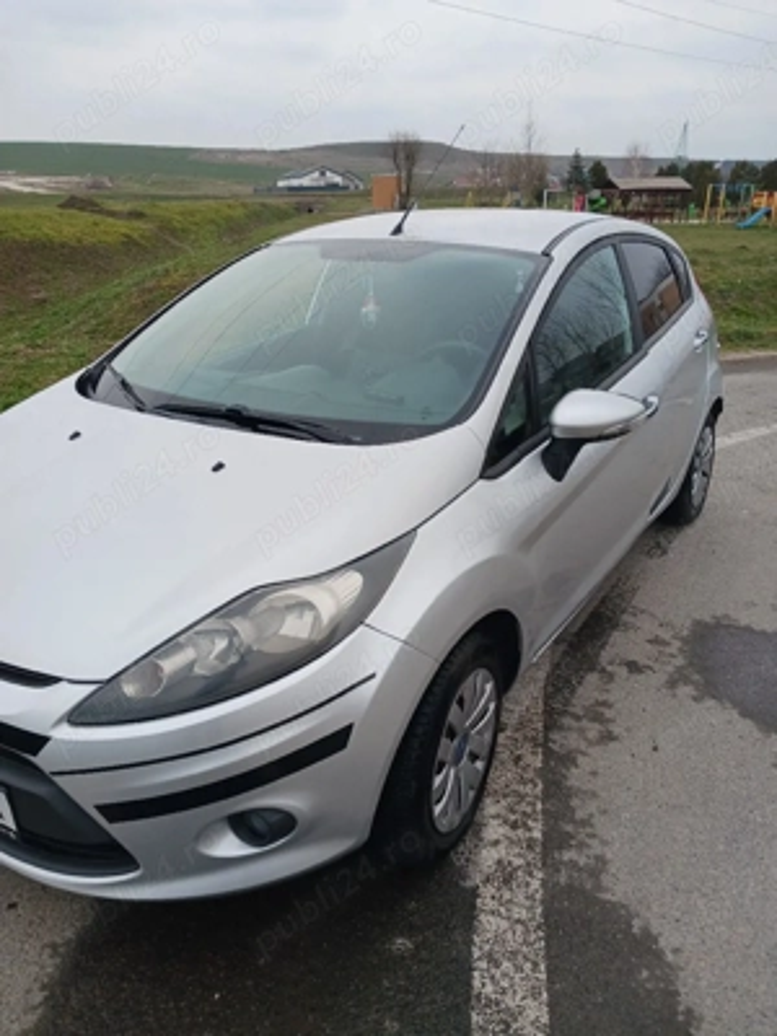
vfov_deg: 65.3
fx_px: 808
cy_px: 518
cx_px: 388
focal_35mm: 27
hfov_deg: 51.4
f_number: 1.8
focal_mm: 4
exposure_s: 1/101
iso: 25
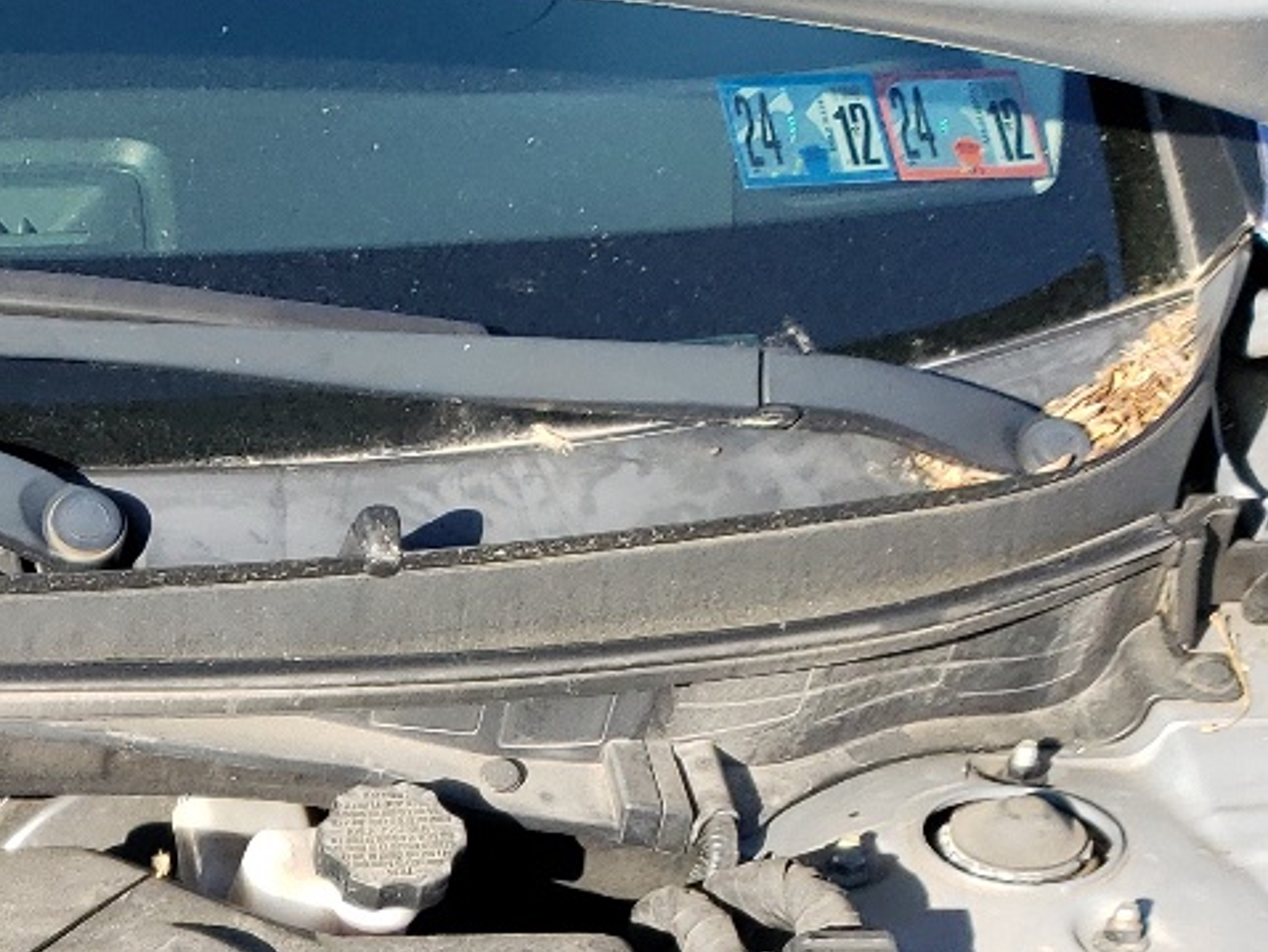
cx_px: -379
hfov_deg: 20.5
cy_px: 1559
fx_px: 3188
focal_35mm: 87
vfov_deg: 15.3
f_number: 1.5
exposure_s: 1/769
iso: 50
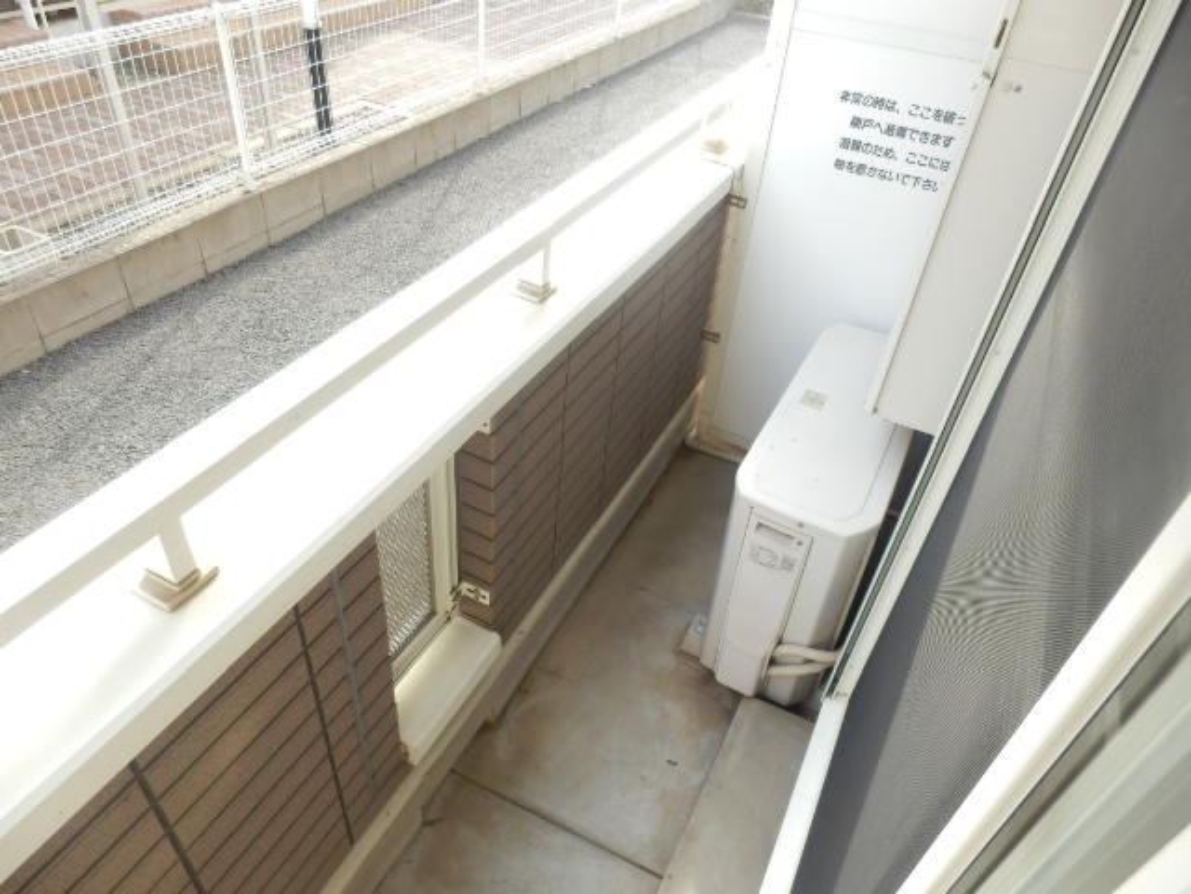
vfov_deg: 56.8
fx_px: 826
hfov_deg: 71.6
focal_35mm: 24
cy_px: 447
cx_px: 596
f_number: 3
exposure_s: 1/60
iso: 80
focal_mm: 4.2
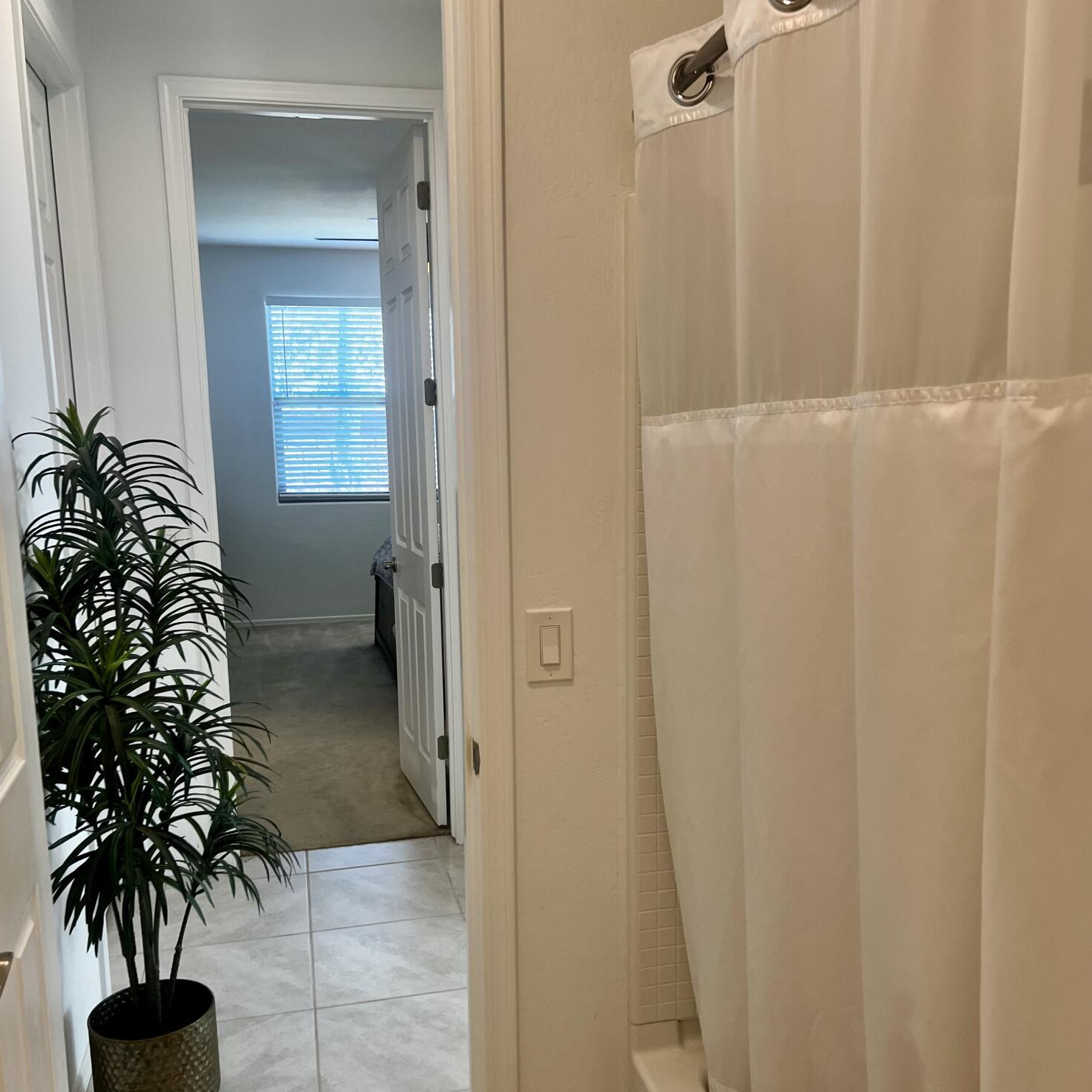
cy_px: 619
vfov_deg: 52.4
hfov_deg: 52.5
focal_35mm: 31
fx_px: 1106
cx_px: 543
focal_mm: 5.7
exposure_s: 1/120
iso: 100
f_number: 1.5
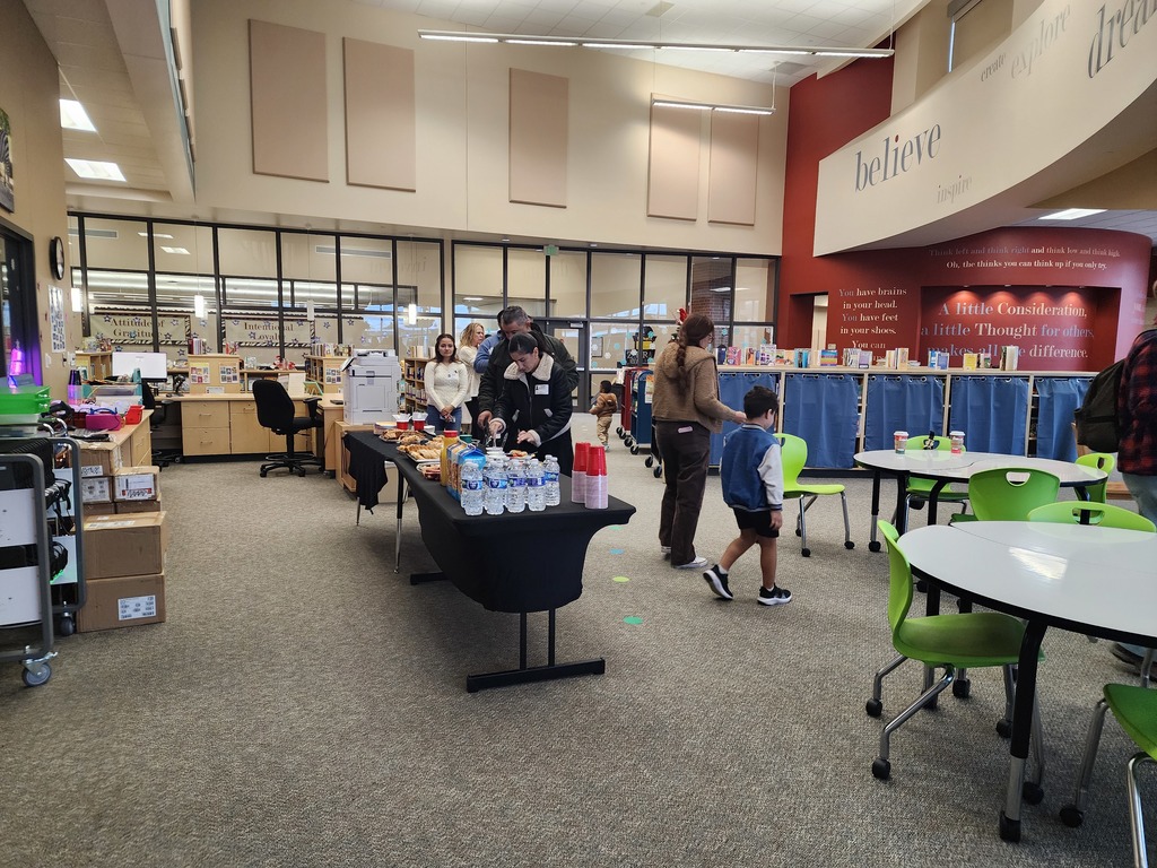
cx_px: 578
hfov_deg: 73.9
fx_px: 769
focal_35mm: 23
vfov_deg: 58.9
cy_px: 434
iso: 400
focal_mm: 6.4
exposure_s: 1/120
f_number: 1.8
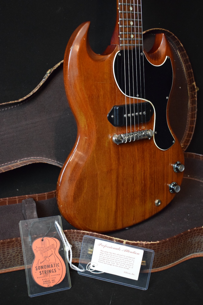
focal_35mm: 44
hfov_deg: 30.8
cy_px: 152
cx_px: 102
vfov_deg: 45.0
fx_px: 368
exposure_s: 1/60
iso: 3600
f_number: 4.2
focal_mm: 29
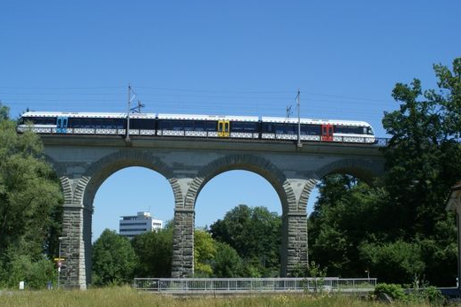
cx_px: 192
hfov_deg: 39.5
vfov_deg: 27.0
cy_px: 163
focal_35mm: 50
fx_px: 640
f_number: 8
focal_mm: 28
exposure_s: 1/640
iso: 200
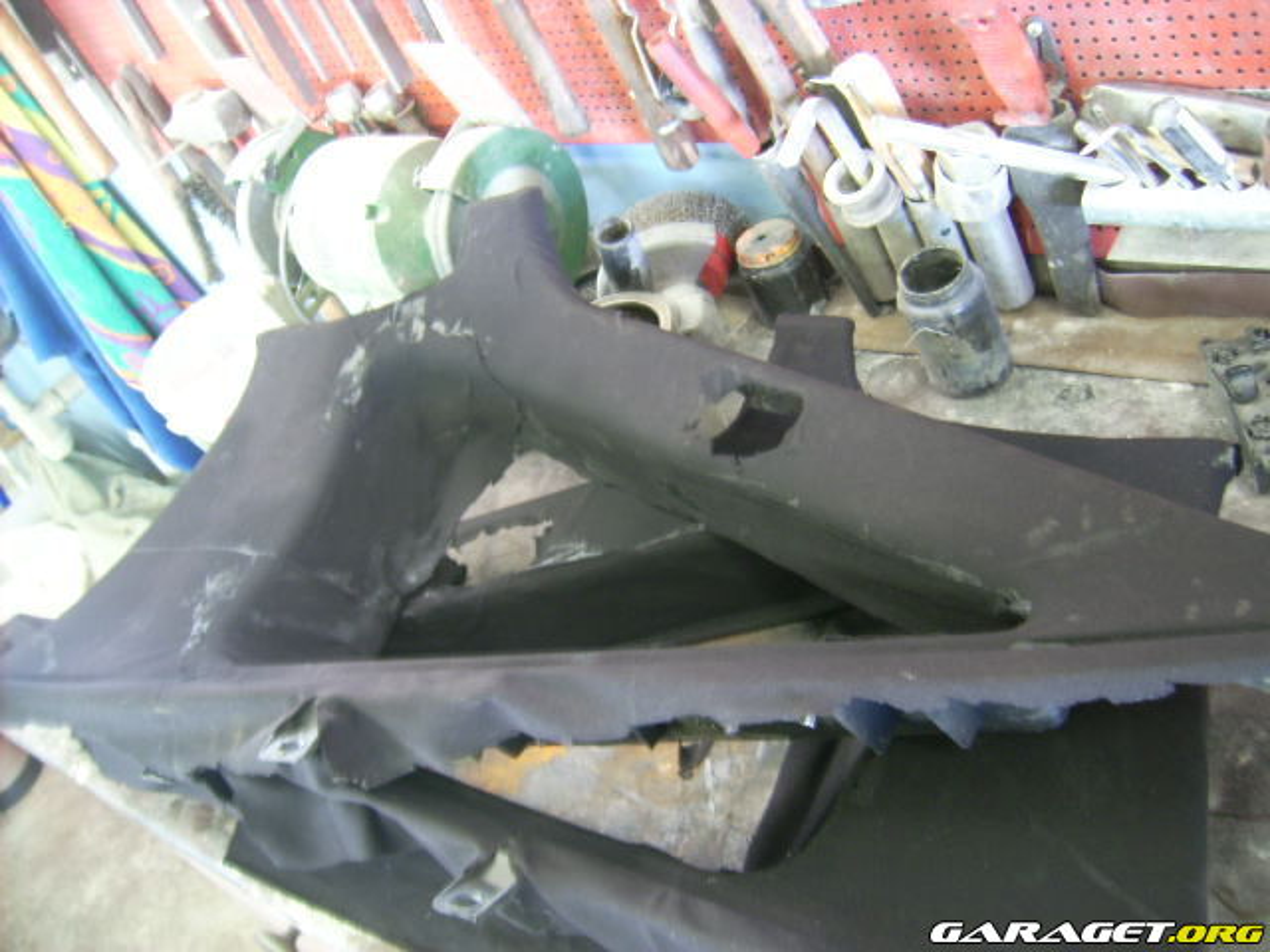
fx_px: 1284
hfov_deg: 52.6
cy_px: 476
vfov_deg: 40.7
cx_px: 635
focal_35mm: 35
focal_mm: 5.95
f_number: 2.8
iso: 50
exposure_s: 1/3
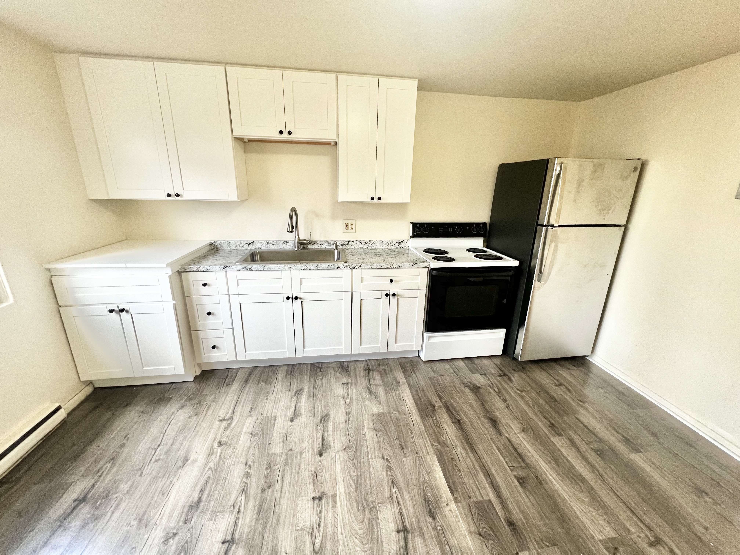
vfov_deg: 89.9
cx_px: 370
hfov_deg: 106.2
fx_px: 278
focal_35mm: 13
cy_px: 278
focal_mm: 1.57
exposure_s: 1/120
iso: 200
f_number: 1.8
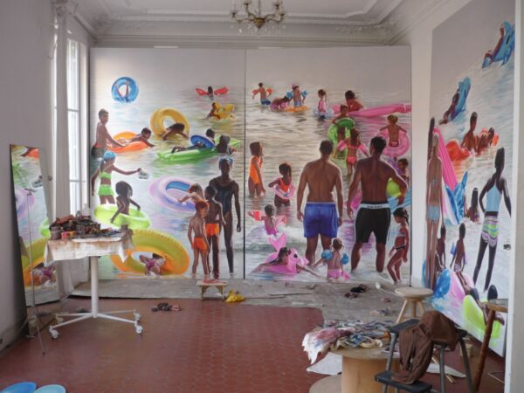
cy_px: 196
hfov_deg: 55.4
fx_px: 500
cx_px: 262
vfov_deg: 42.9
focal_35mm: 33
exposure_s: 1/10
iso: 100
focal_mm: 5.5
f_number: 2.8
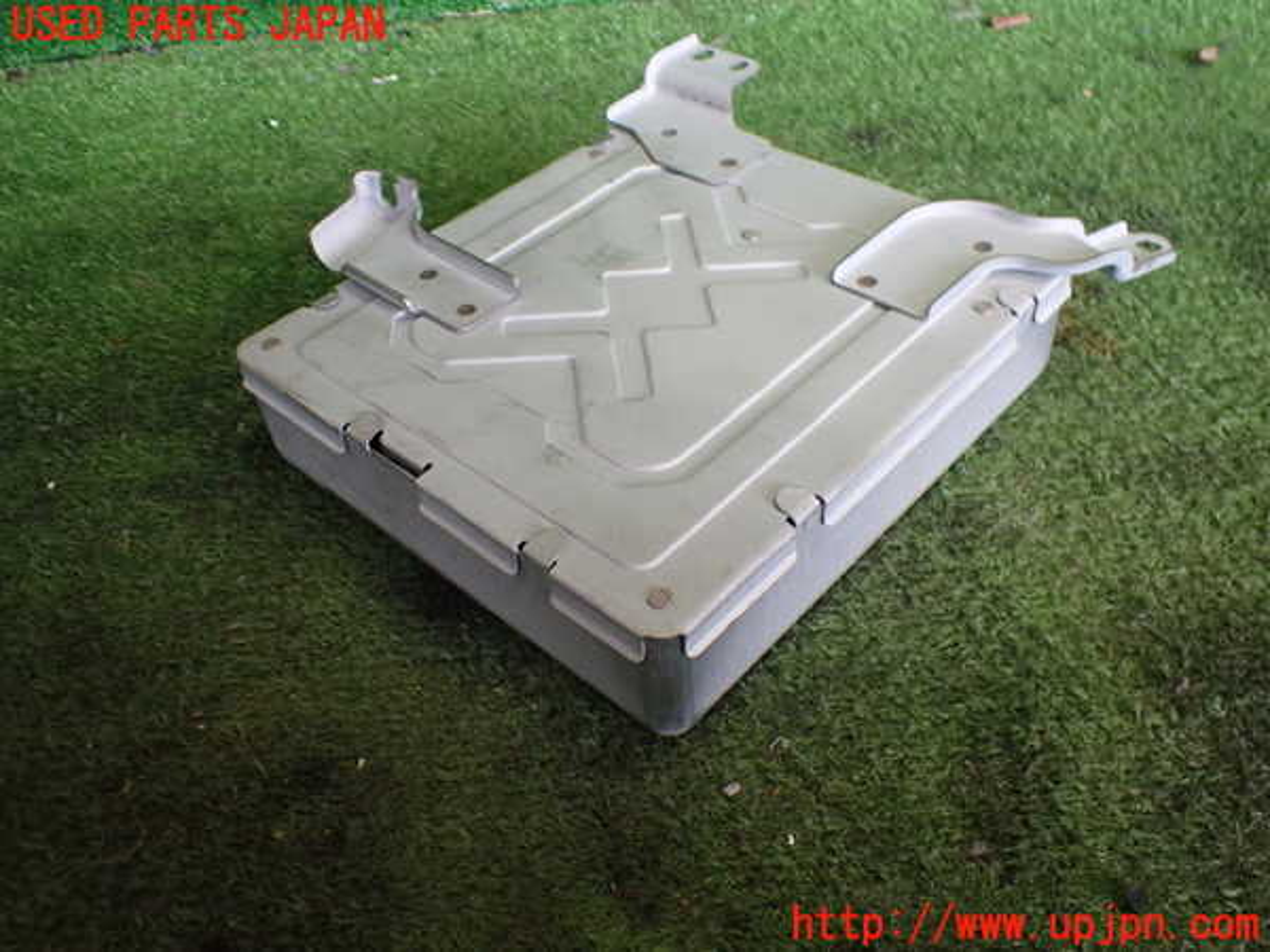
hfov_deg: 60.0
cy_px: 476
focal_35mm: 30
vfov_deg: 46.8
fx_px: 1101
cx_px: 635
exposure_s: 1/125
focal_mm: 5.4
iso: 400
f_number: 2.3
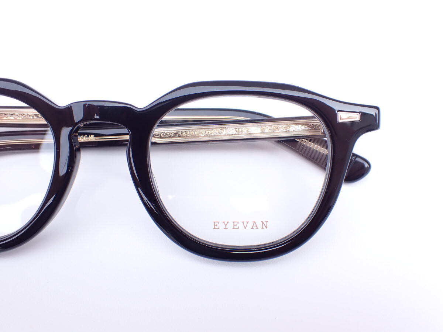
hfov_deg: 56.8
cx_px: 222
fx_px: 410
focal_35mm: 32
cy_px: 166
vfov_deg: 44.2
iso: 100
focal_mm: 5.79
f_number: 3.2
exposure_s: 1/200
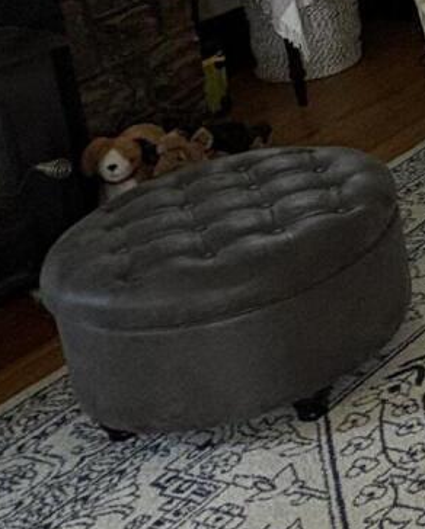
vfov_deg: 23.3
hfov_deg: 15.4
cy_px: -96
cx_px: 898
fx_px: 1177
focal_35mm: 75
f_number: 2.2
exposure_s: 1/60
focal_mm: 2.22
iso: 400
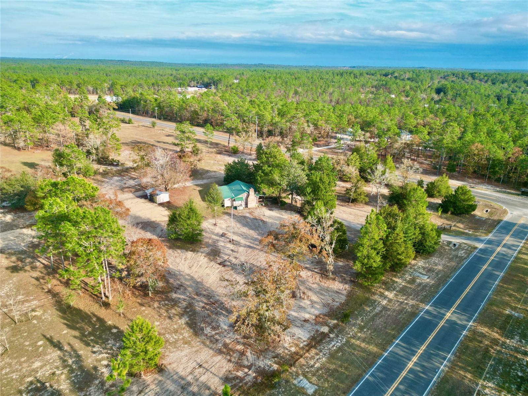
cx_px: 264
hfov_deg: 71.6
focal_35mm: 24
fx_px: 366
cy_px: 198
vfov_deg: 56.8
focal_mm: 6.72
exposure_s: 1/2000
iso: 200
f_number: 1.7
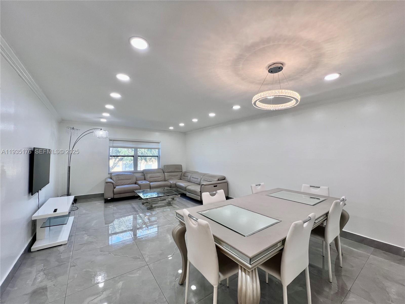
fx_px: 152
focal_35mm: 13
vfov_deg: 89.9
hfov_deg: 106.2
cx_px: 202
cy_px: 152
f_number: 1.8
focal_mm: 1.57
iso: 64
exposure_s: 1/120
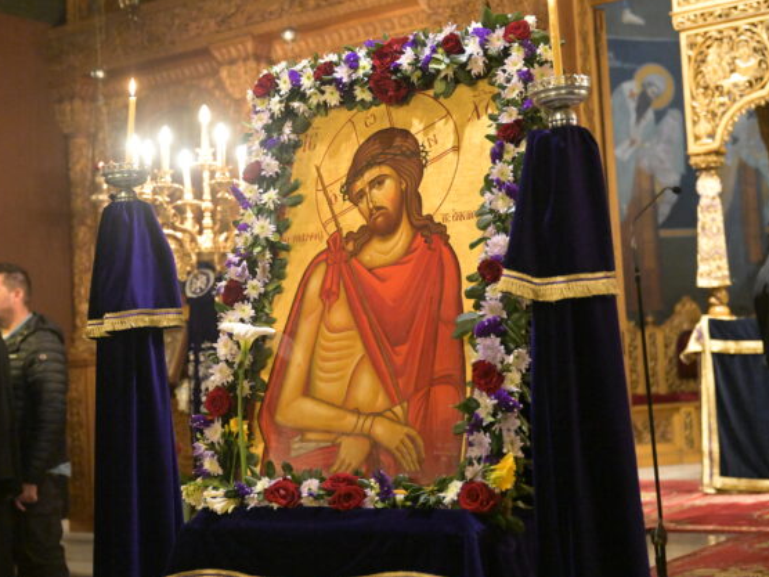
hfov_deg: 32.7
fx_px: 1311
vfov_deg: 24.8
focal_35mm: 59
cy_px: 277
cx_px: 397
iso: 12800
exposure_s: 1/250
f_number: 2.8
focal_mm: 49
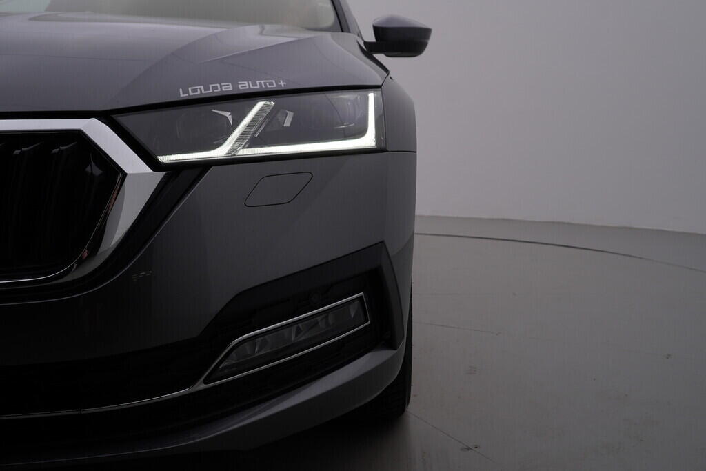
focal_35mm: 36
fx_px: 706
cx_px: 353
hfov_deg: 53.1
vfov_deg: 36.9
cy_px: 236
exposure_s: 1/160
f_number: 5.6
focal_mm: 24
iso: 125
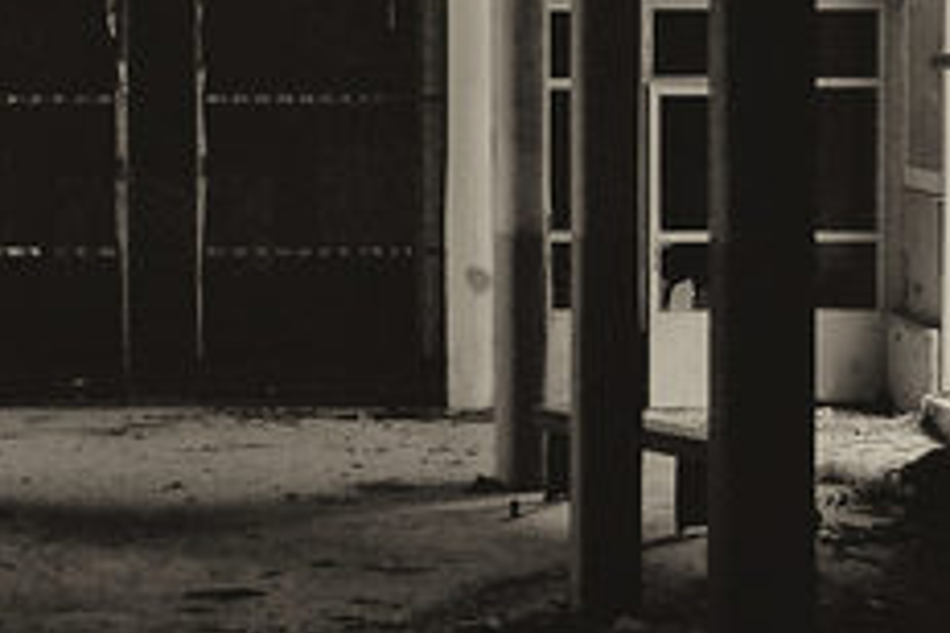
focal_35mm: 117
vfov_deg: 11.6
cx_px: 197
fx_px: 3087
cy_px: 45
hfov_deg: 17.4
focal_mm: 30
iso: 100
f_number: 5
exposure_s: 1/100
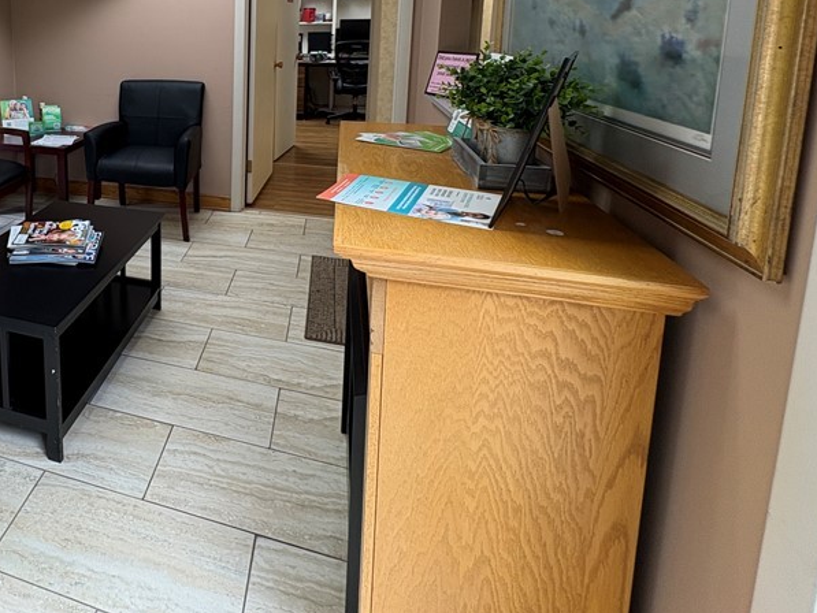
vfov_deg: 52.4
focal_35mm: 24
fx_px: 567
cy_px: 105
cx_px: 130
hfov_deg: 63.4
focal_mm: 2.22
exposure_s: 1/60
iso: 125
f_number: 2.2
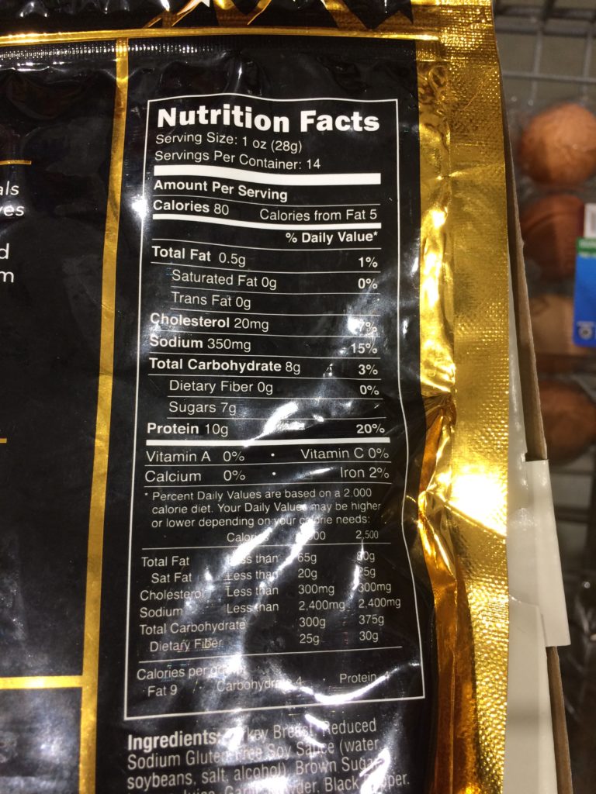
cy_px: 397
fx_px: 666
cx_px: 298
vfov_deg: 61.7
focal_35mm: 29
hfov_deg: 48.2
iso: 80
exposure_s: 1/30
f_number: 2.2
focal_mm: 4.15
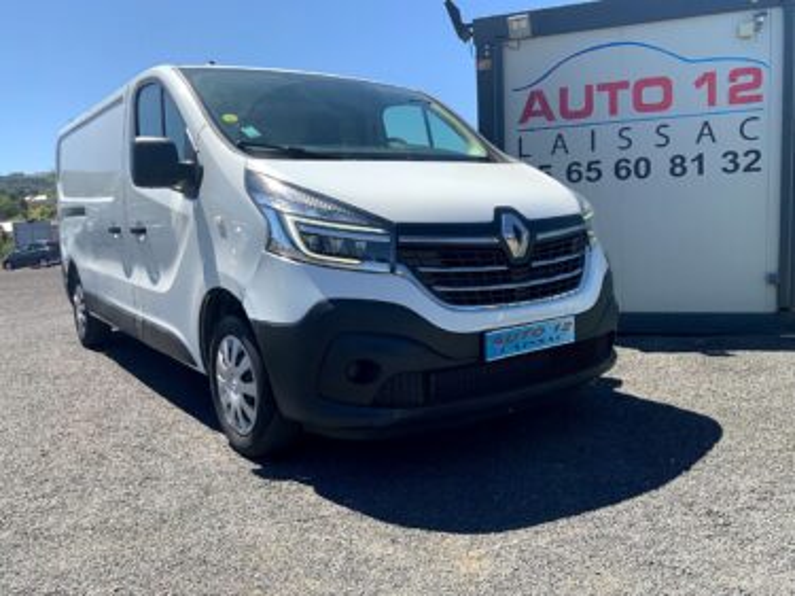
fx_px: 666
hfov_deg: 61.7
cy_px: 298
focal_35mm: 29
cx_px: 398
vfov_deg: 48.2
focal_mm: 3
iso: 16
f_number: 1.8
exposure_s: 1/1377
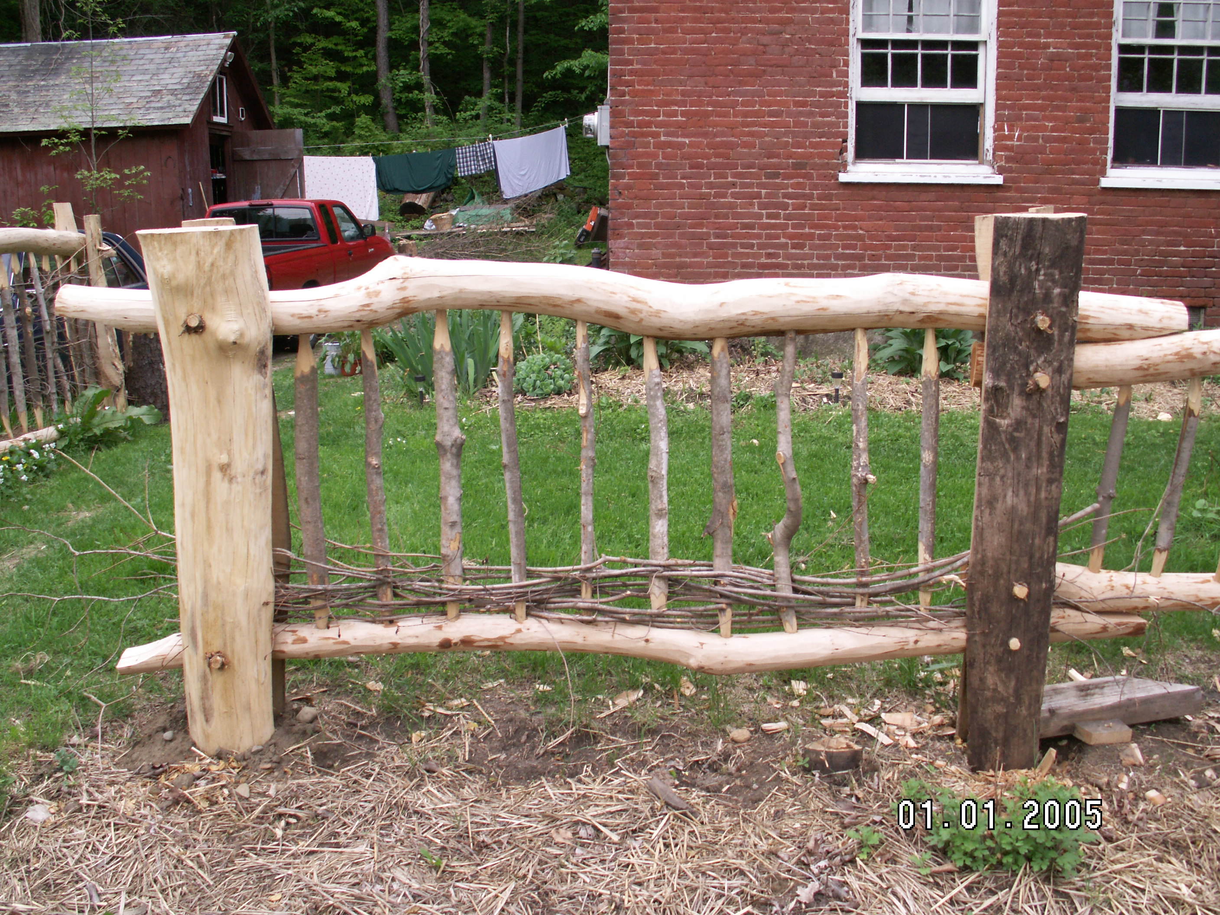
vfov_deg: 40.7
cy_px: 458
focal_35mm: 35
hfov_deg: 52.6
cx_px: 610
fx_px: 1234
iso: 64
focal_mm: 5.86
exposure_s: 1/40
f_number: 2.8
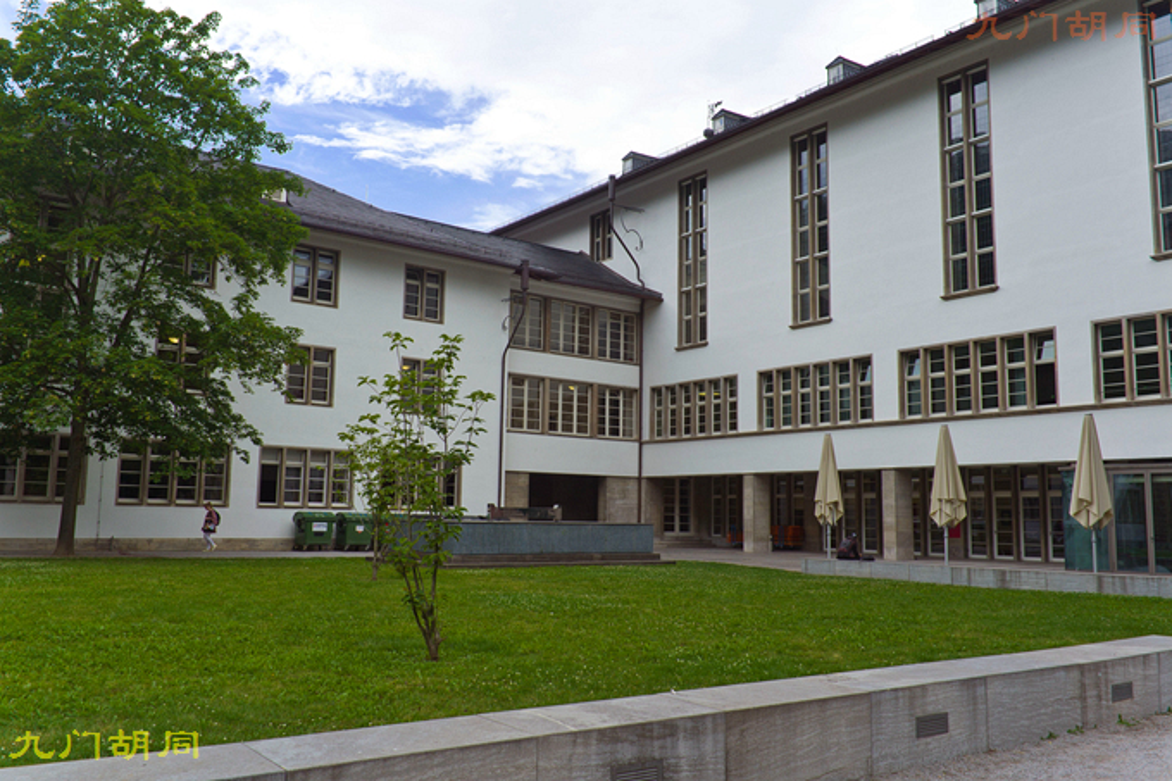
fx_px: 976
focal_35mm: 30
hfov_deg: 61.9
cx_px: 586
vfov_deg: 43.6
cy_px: 390
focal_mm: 20
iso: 100
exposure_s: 1/250
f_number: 5.6
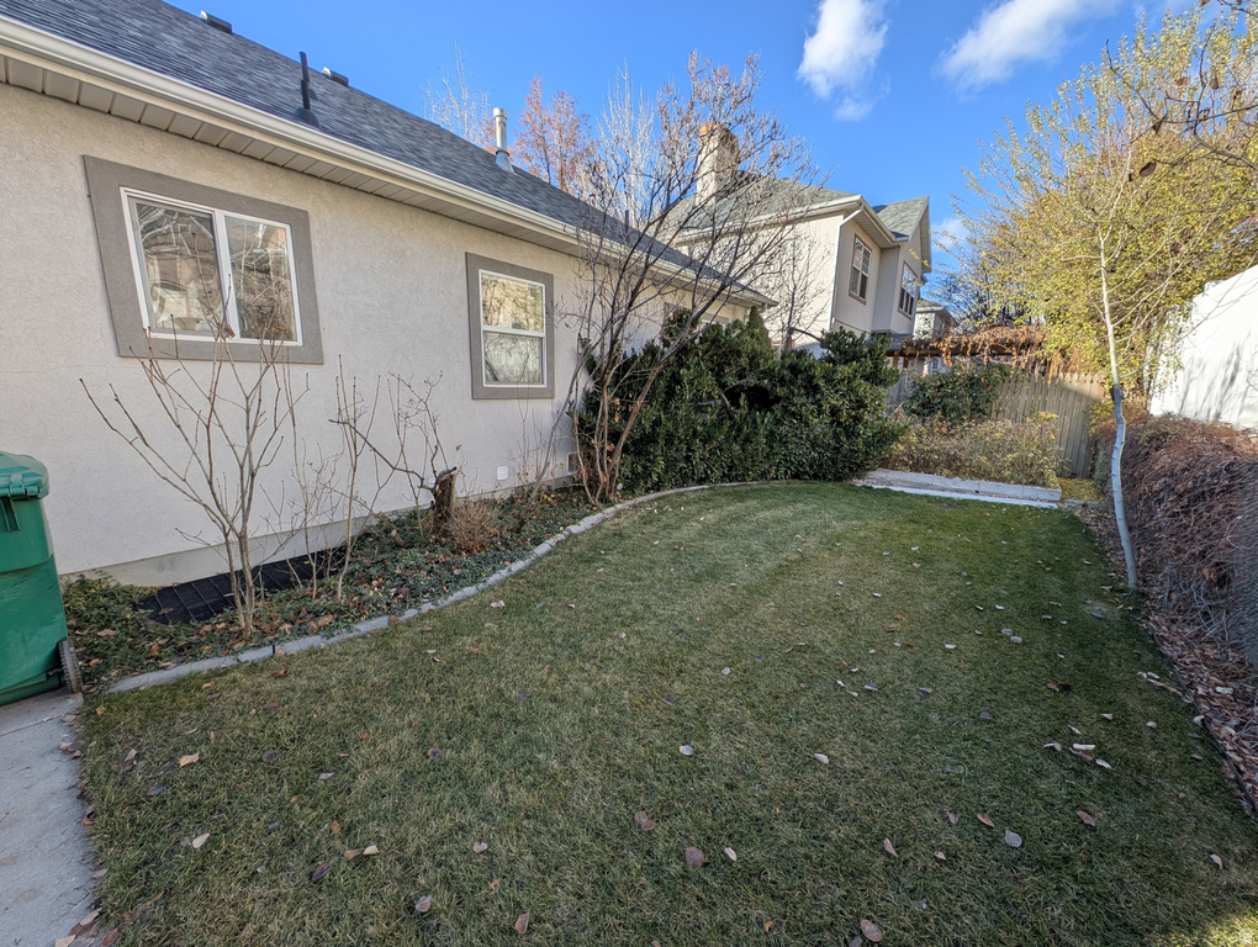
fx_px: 437
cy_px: 474
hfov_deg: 110.5
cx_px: 629
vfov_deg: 94.6
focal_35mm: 12
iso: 33
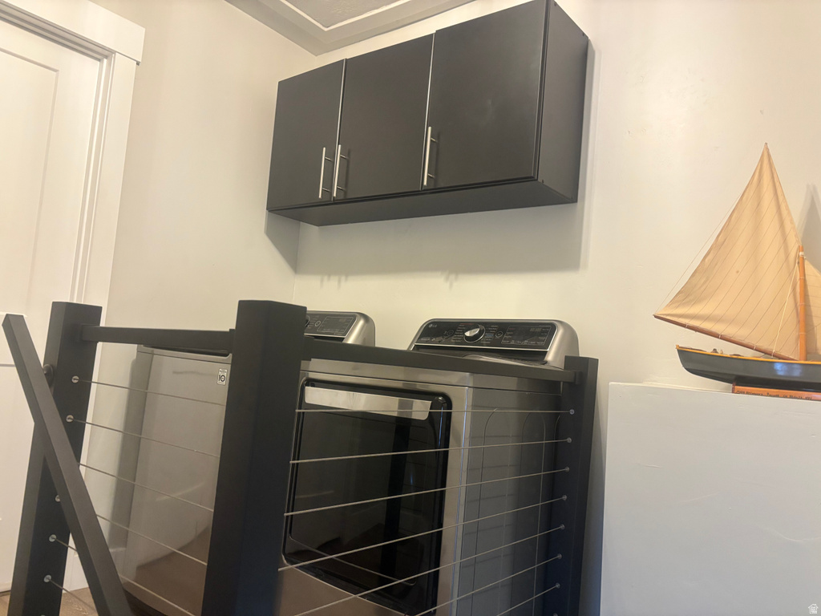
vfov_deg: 53.1
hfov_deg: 67.3
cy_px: 308
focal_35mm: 26
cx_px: 410
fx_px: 617
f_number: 1.6
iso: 320
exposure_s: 1/60
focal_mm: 5.96
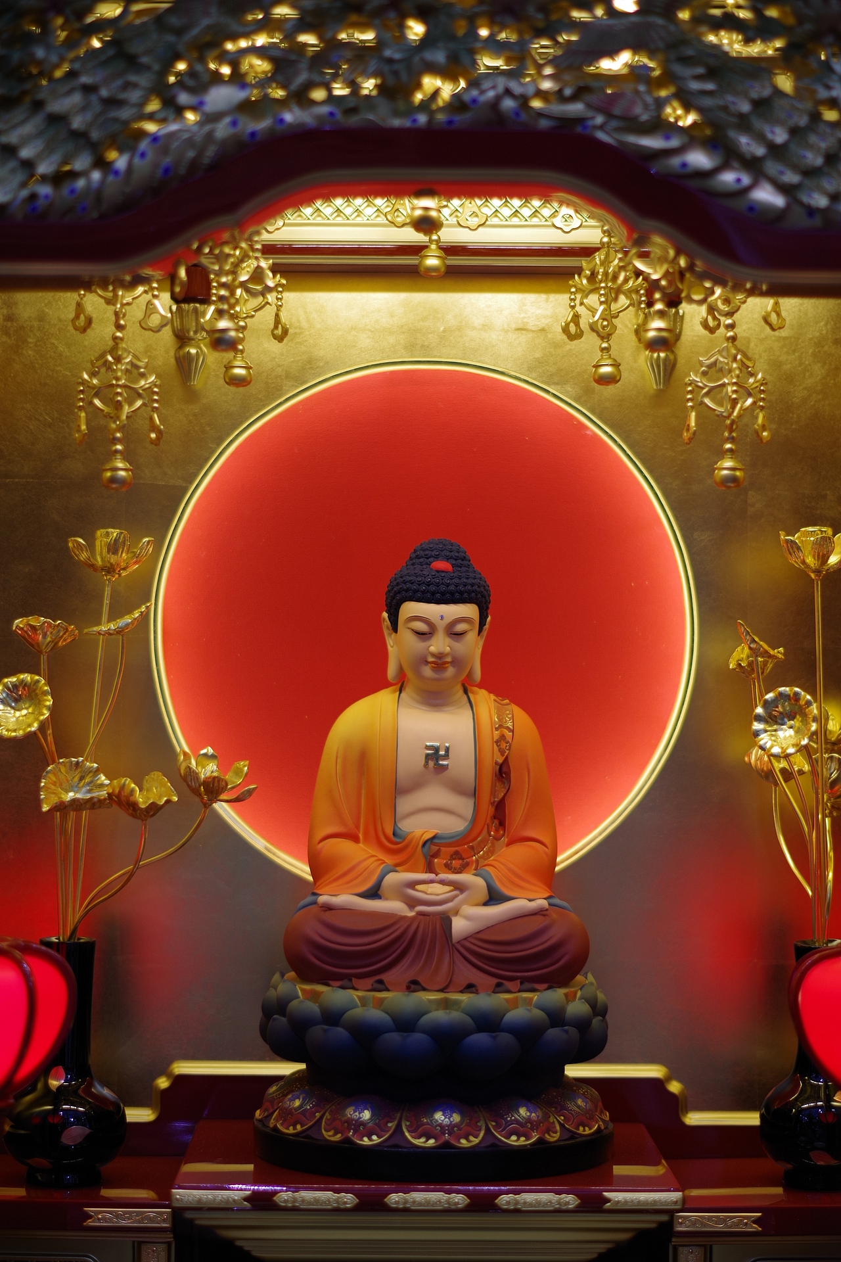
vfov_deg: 27.0
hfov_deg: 18.2
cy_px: 631
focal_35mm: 75
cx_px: 420
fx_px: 2628
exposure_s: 1/60
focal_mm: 50
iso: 100
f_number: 1.8
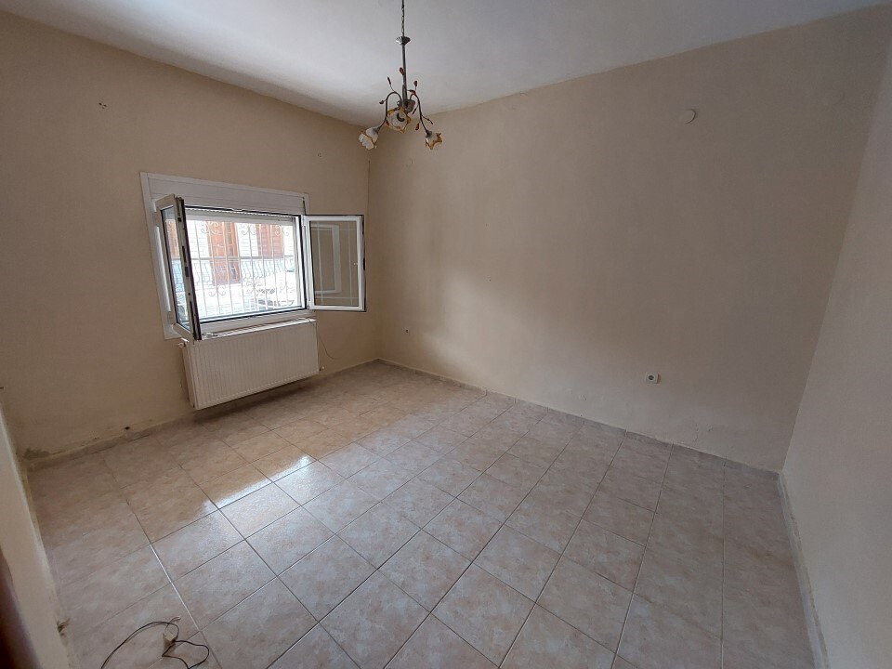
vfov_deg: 89.9
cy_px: 334
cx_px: 446
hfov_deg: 106.2
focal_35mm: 13
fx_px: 335
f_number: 2.2
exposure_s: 1/60
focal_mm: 1.74
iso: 200
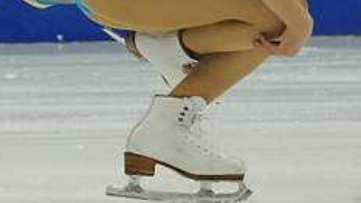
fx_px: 10327
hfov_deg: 2.0
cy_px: 26
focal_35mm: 1079
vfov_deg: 1.1
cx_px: 225
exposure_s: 1/1000
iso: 3200
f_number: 5.6
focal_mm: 200
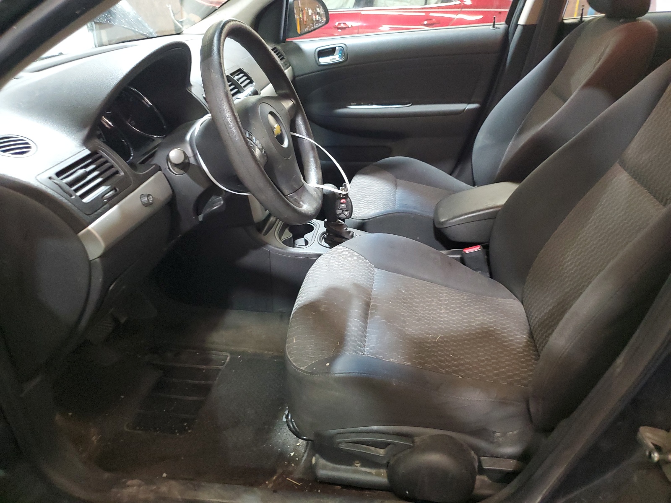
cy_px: 252
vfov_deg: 53.1
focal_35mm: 26
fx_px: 504
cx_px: 336
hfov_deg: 67.3
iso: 321
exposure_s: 1/24
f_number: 1.5
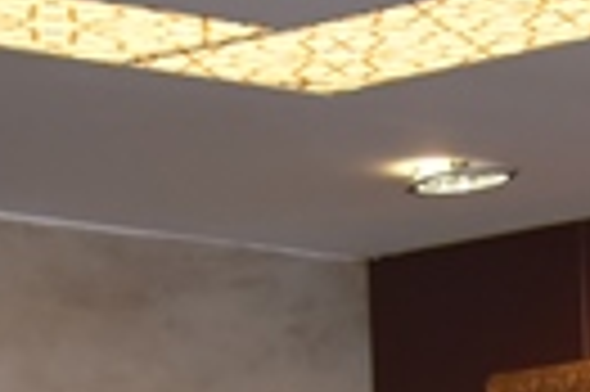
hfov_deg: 6.6
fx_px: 4878
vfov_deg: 4.3
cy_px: 1455
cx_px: 1347
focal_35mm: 298
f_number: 5.6
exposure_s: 1/100
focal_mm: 38
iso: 1600
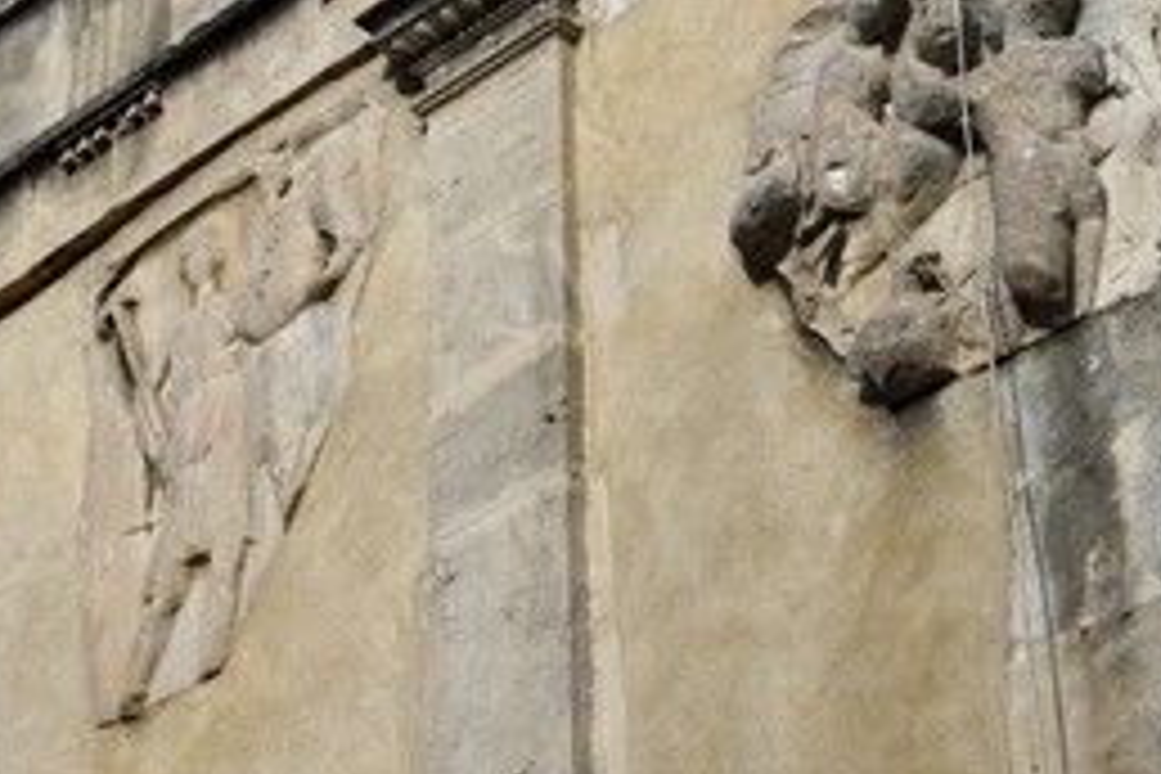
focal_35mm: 114
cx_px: 400
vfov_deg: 12.0
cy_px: 266
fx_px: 3676
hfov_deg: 17.9
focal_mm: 70
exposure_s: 1/160
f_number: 13
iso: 200
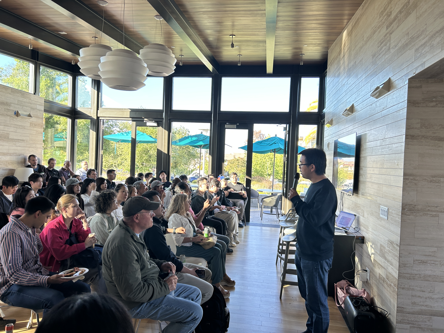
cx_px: 222
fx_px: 333
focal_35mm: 26
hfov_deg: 67.3
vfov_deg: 53.1
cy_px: 166
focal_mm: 5.7
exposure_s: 1/127
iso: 32
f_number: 1.5
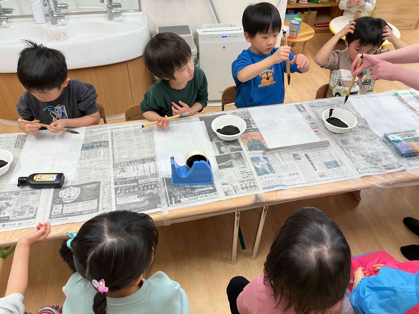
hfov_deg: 61.7
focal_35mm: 29
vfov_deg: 48.2
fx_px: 351
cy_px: 157
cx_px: 210
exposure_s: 1/60
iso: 40
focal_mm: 3
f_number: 1.8
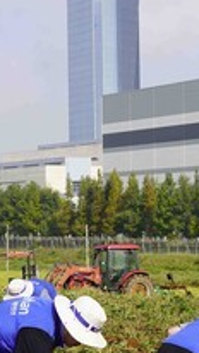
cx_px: 125
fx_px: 1059
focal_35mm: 113
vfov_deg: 18.9
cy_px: 207
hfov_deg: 10.7
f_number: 10
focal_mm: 37
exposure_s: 1/160
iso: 100
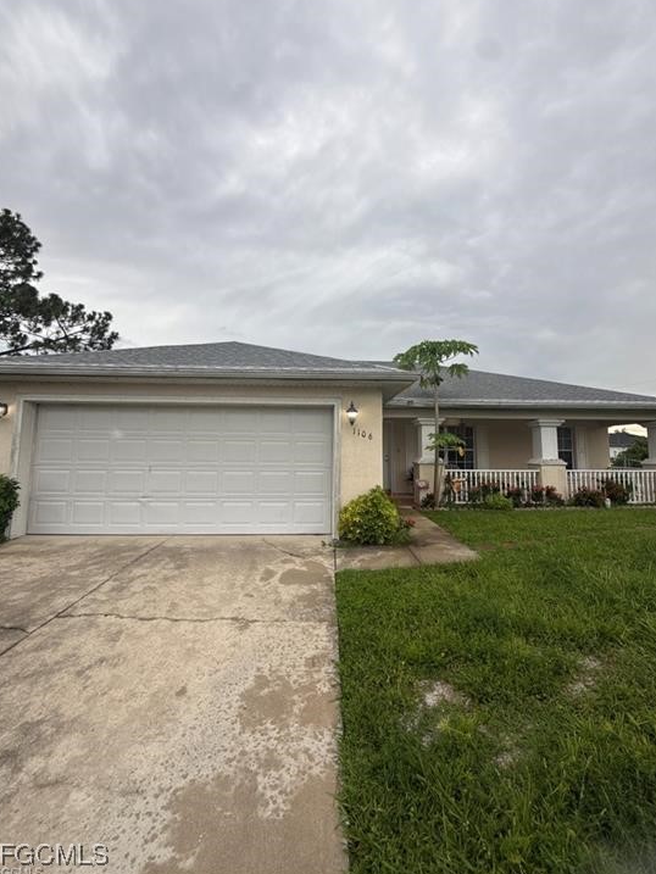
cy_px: 413
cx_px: 343
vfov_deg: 98.1
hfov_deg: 81.7
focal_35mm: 15
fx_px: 379
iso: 50
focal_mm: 2.22
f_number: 2.2
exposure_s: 1/267
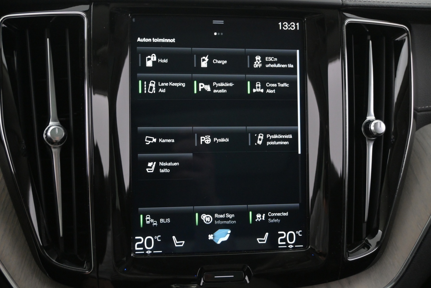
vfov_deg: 35.5
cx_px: 216
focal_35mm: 38
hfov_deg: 51.3
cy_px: 144
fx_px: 449
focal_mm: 25
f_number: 4.2
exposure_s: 1/40
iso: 2800
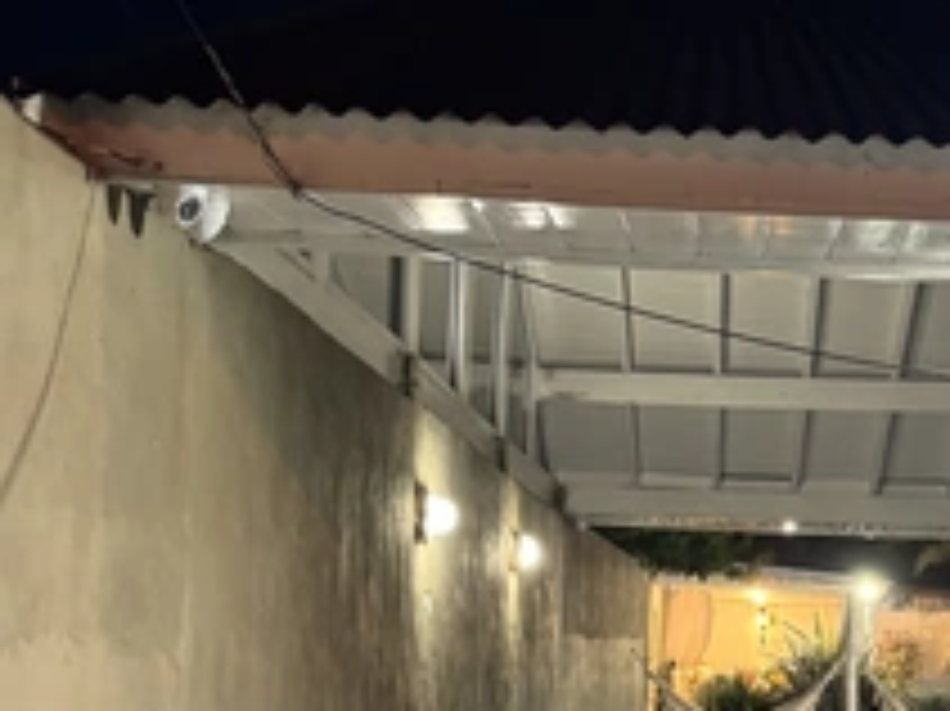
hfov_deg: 36.0
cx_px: 846
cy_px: 598
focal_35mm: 50
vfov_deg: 28.3
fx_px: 1371
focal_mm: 6.76
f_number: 1.78
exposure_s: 1/33
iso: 640
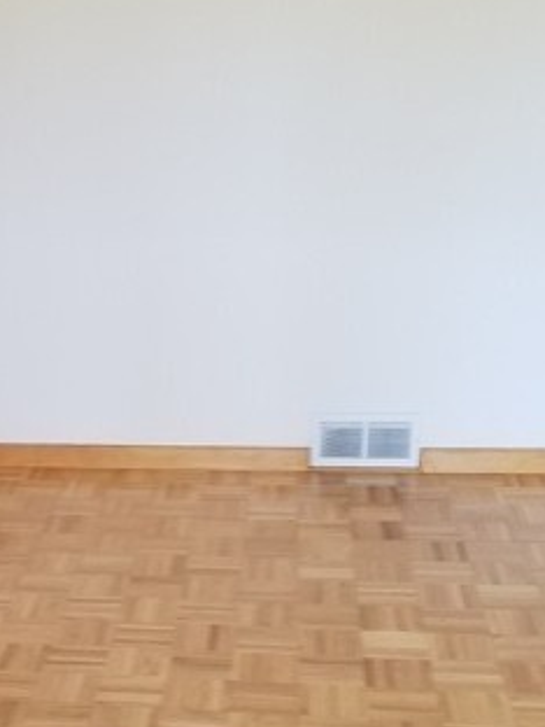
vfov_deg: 29.9
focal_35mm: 64
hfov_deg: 21.8
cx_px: -47
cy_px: 529
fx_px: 1344
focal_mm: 4.25
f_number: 1.7
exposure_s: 1/60
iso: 125
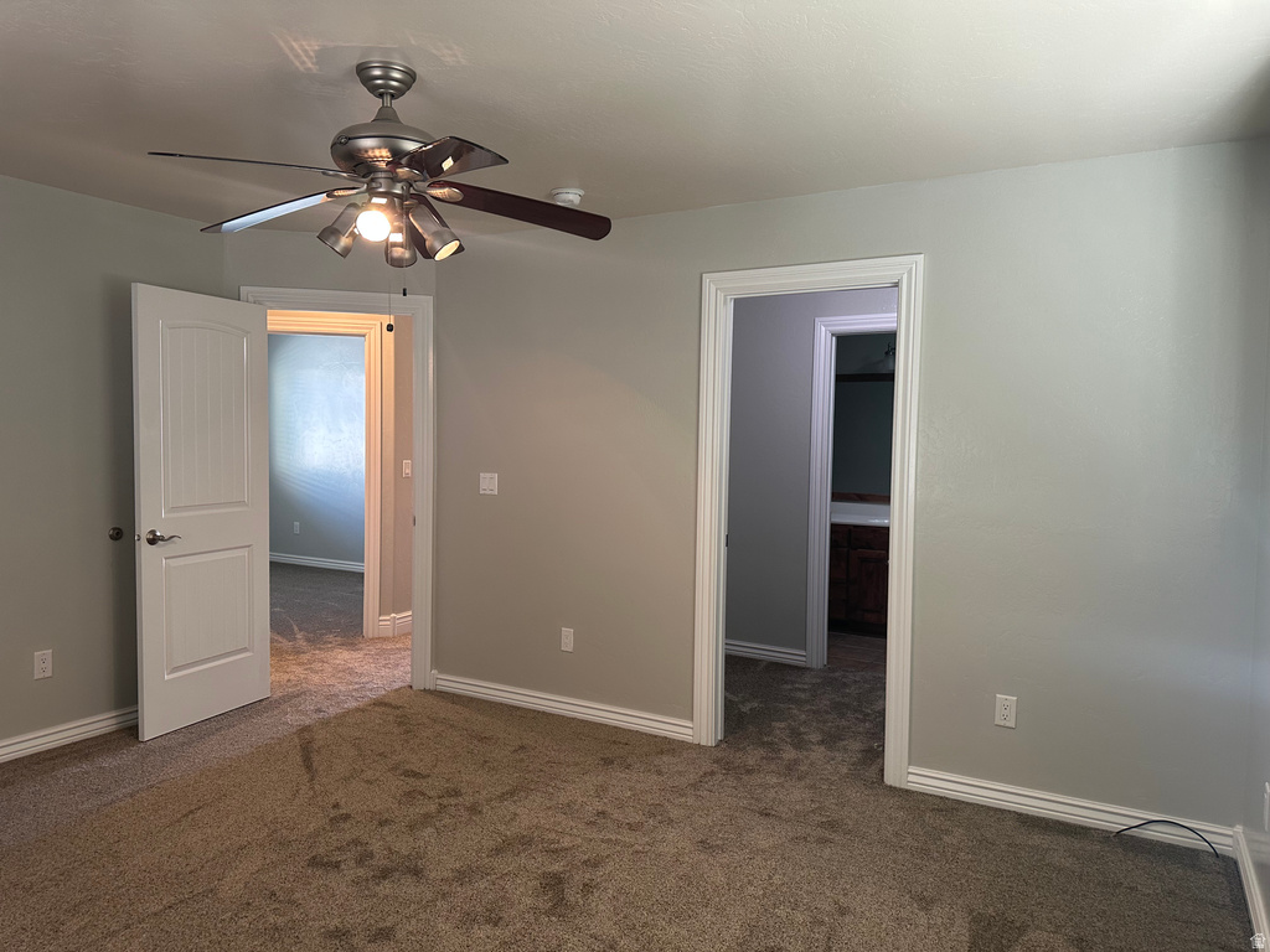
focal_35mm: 24
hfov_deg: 71.6
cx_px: 635
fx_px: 881
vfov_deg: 56.8
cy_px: 476
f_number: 1.78
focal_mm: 6.86
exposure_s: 1/60
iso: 200
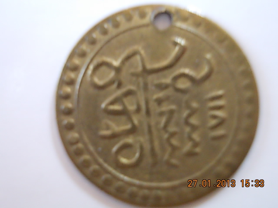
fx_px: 410
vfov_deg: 28.6
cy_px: 104
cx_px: 139
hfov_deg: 37.5
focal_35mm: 51
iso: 360
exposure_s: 1/2
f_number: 3.6
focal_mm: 7.2
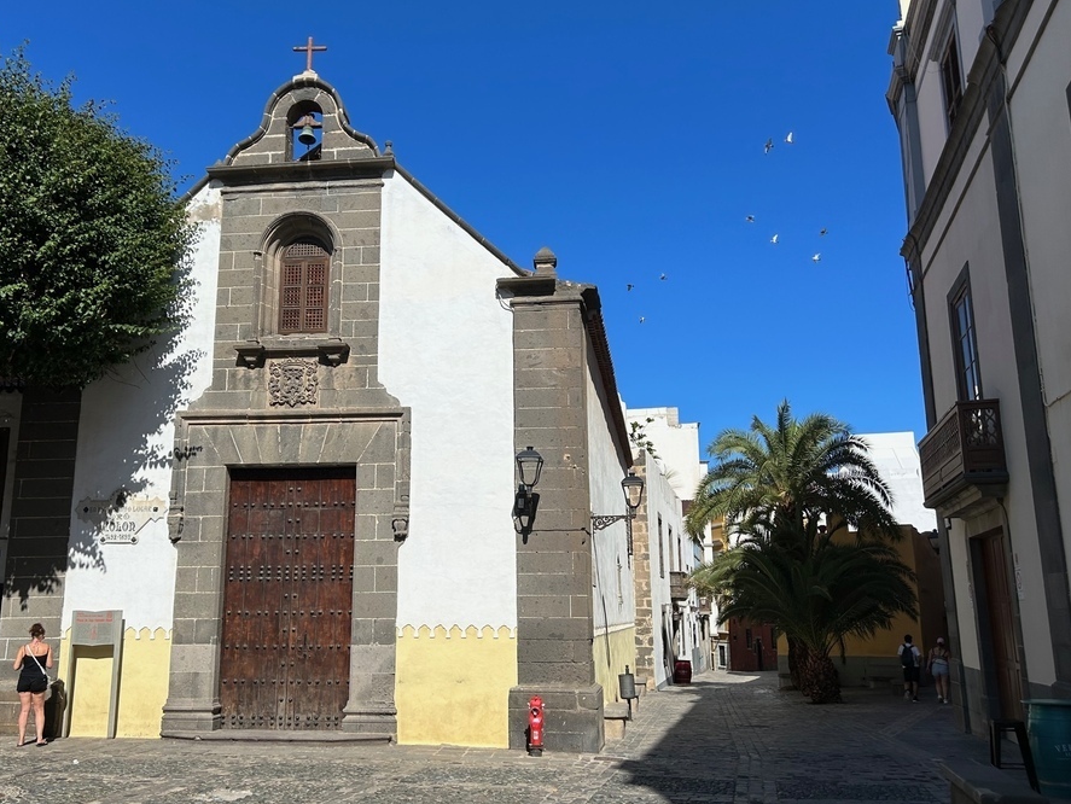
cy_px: 424
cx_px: 471
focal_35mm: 30
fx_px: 929
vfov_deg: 46.8
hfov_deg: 59.8
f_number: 1.5
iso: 50
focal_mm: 5.7
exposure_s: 1/9434
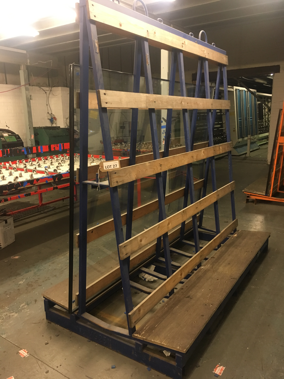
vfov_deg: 61.7
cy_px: 190
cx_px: 142
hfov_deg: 48.2
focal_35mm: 29
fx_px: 317
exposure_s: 1/33
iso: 200
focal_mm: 4.15
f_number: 2.2
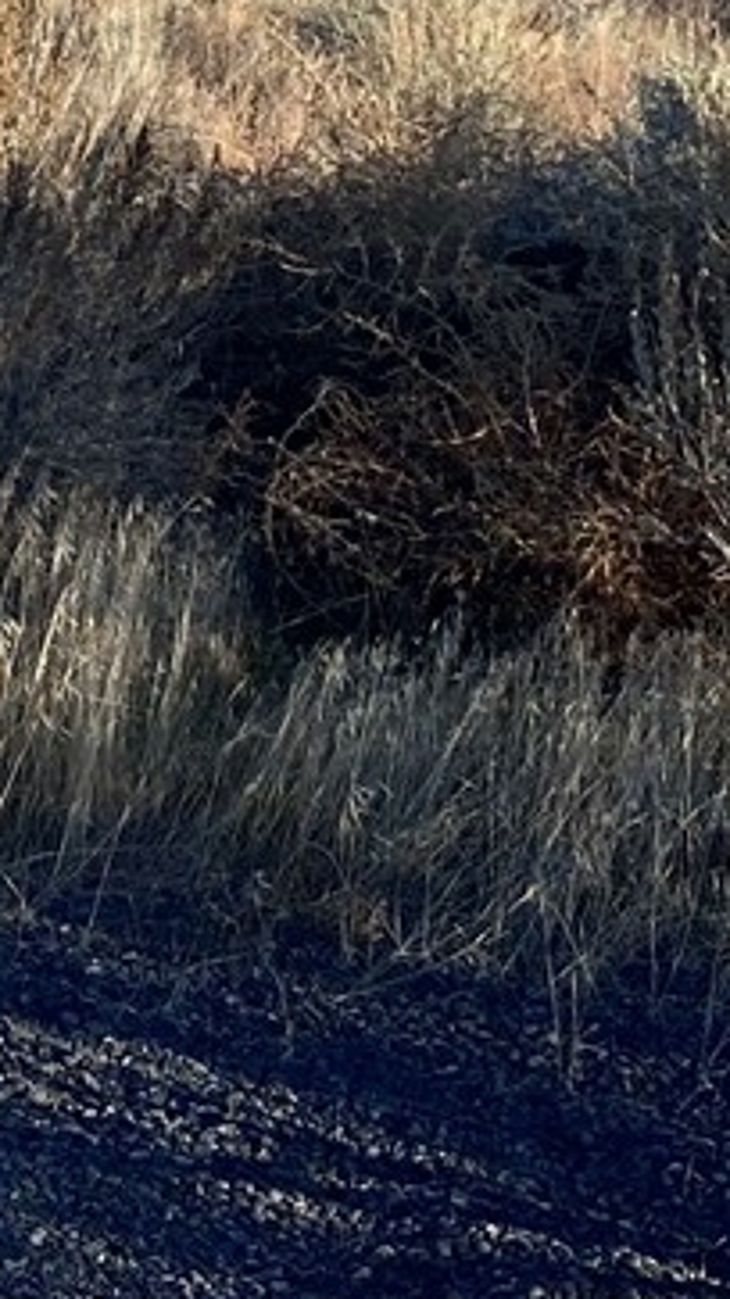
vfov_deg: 16.1
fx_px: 4304
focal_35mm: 125
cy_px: -462
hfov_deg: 9.6
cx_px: -161
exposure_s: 1/2315
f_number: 1.8
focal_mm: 4.25
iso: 32
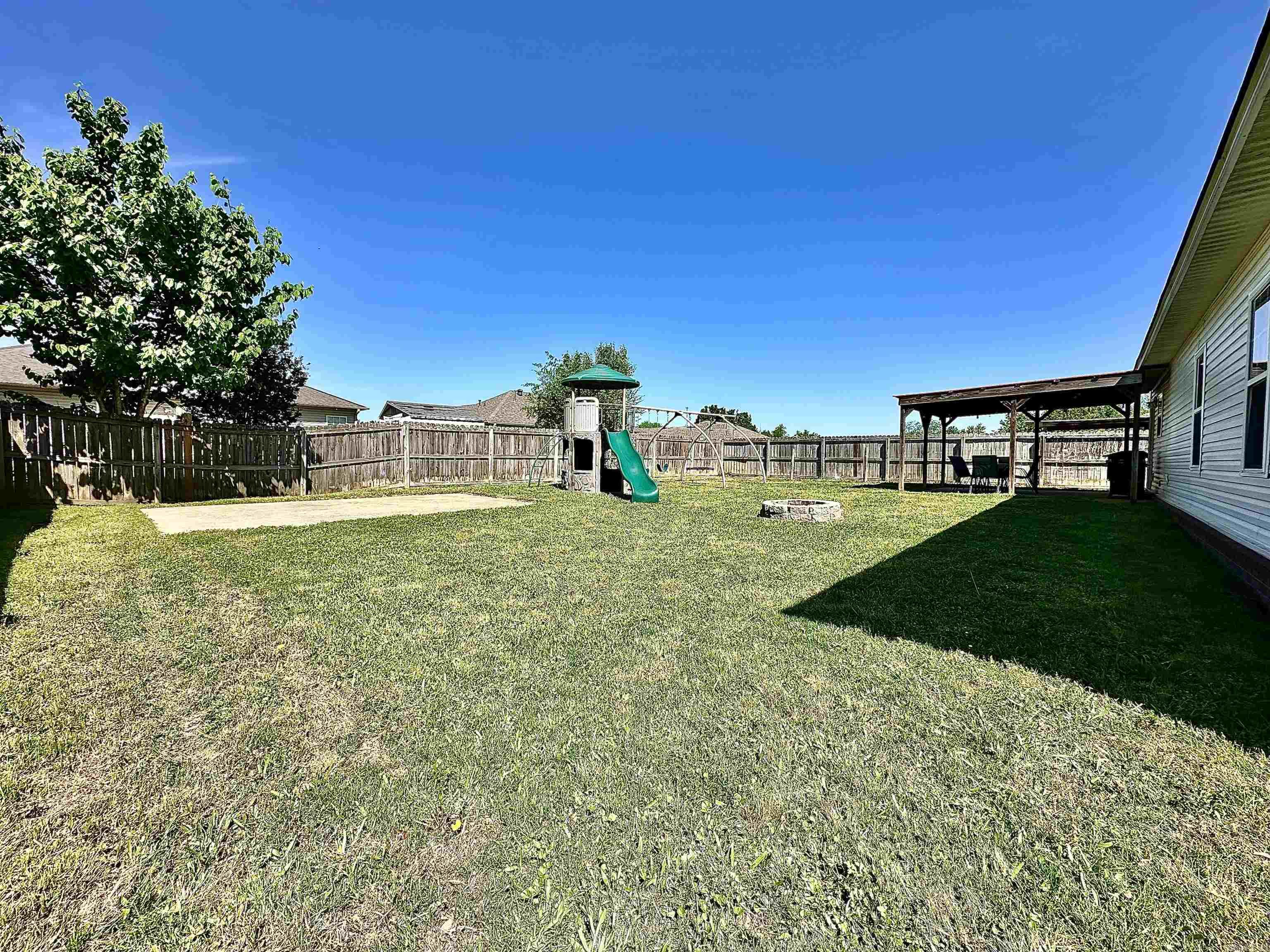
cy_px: 476
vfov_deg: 85.7
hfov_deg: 102.1
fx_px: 514
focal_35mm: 14
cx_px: 635
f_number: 2.2
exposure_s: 1/2092
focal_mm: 2.22
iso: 50
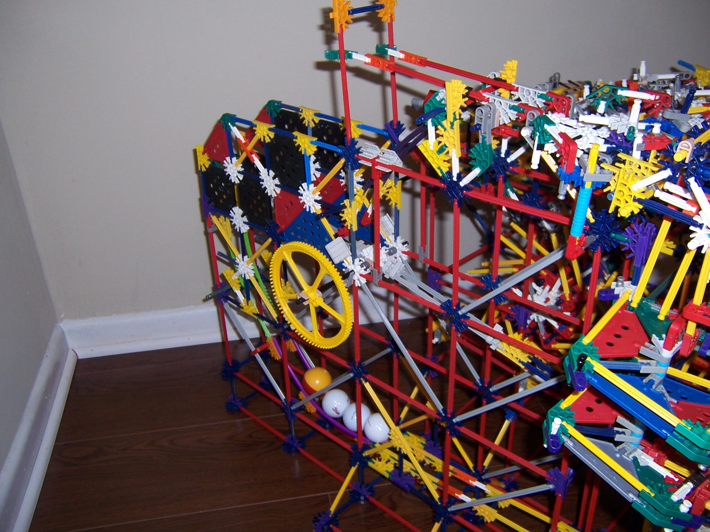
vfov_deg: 42.9
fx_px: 677
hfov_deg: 55.4
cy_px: 266
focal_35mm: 33
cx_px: 355
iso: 80
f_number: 2.8
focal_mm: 5.5
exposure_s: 1/60
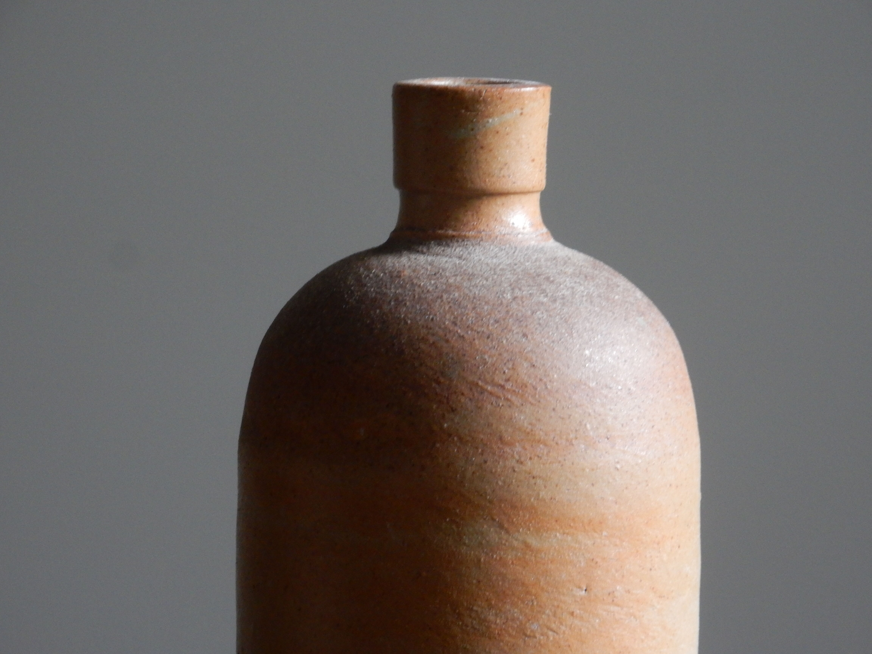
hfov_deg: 8.6
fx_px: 5769
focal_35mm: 229
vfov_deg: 6.5
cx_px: 436
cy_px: 327
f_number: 6.3
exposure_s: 1/15
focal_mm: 40.9
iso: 400
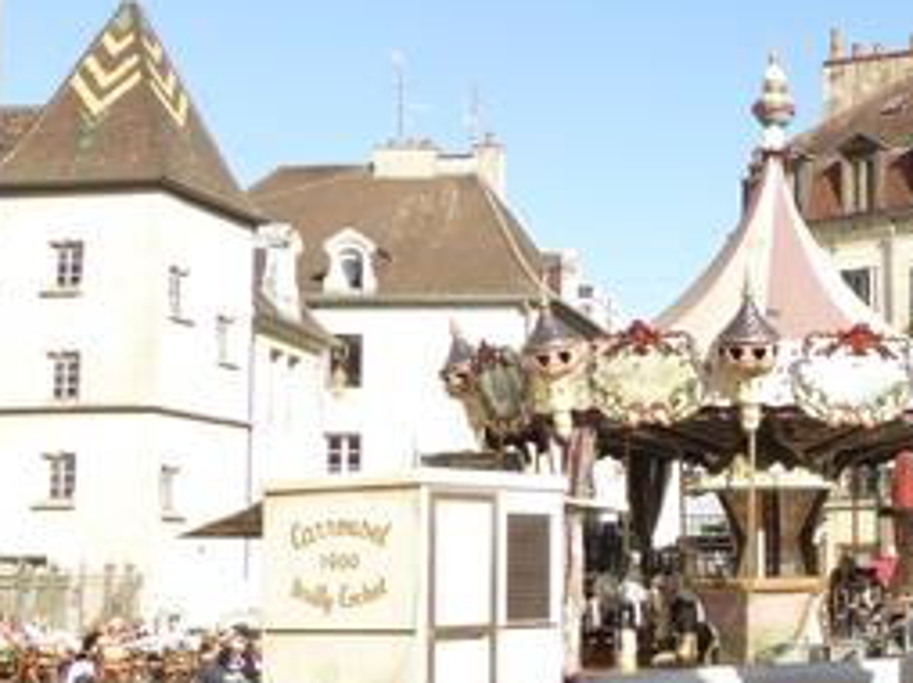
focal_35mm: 63
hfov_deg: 27.3
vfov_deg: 23.1
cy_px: 478
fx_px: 1660
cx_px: 1082
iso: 160
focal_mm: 4.3
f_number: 3.3
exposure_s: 1/500
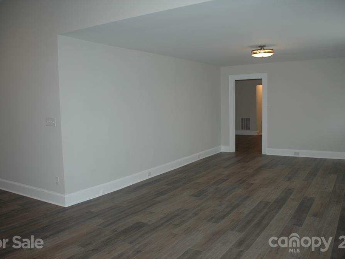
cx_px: 179
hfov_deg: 55.4
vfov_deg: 42.9
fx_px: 329
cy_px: 128
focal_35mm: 33
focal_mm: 20
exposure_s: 1/60
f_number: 3.8
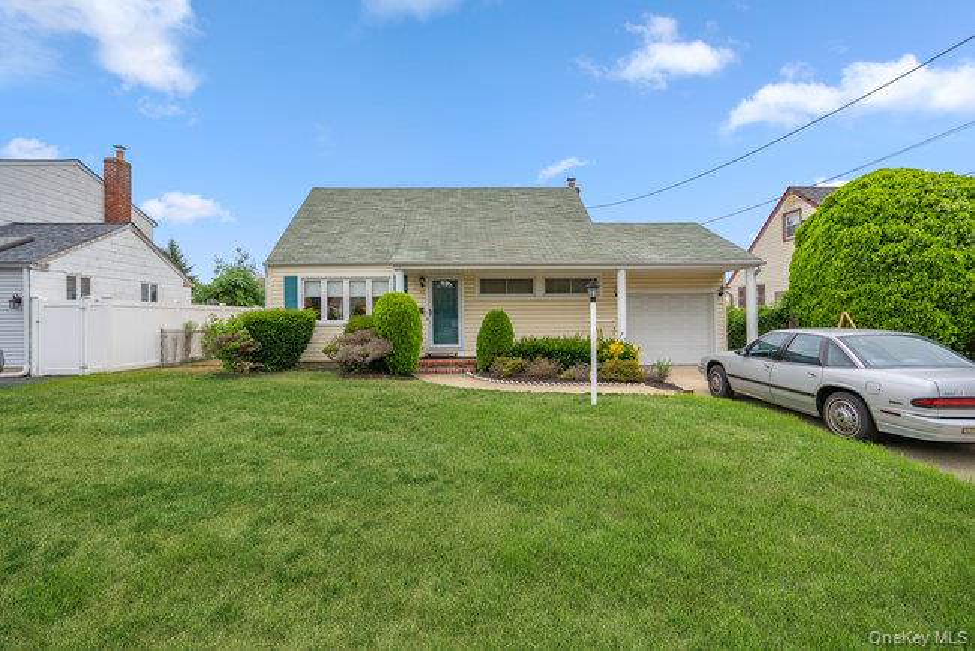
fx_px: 434
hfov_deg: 96.7
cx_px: 488
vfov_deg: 73.8
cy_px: 326
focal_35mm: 16
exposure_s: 1/200
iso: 200
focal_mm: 16
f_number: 5.6
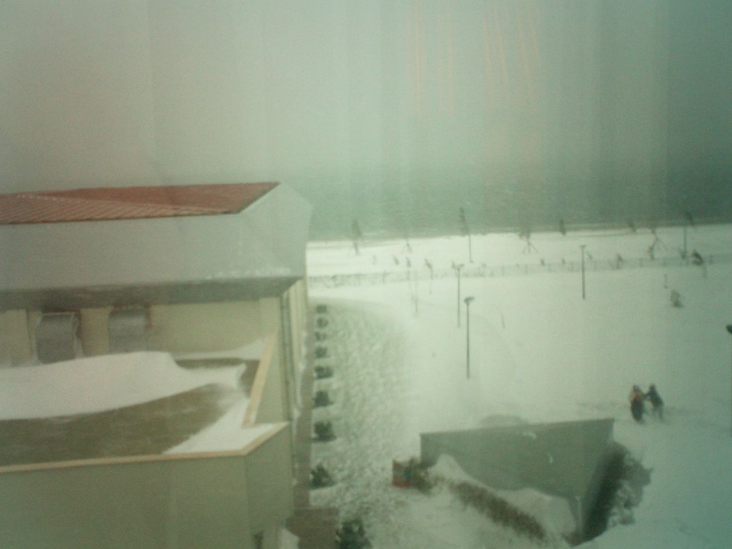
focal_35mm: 37
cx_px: 366
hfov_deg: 50.1
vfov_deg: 38.7
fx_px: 782
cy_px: 274
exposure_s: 1/100
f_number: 3.5
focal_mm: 5.6
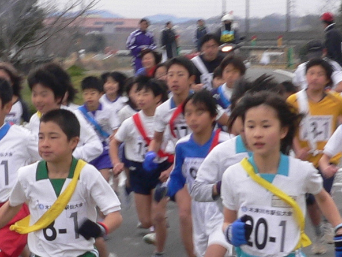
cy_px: 206
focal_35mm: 118
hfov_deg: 16.5
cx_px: 38
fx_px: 1166
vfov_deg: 12.5
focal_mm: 5.8
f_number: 5.6
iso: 80
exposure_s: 1/100
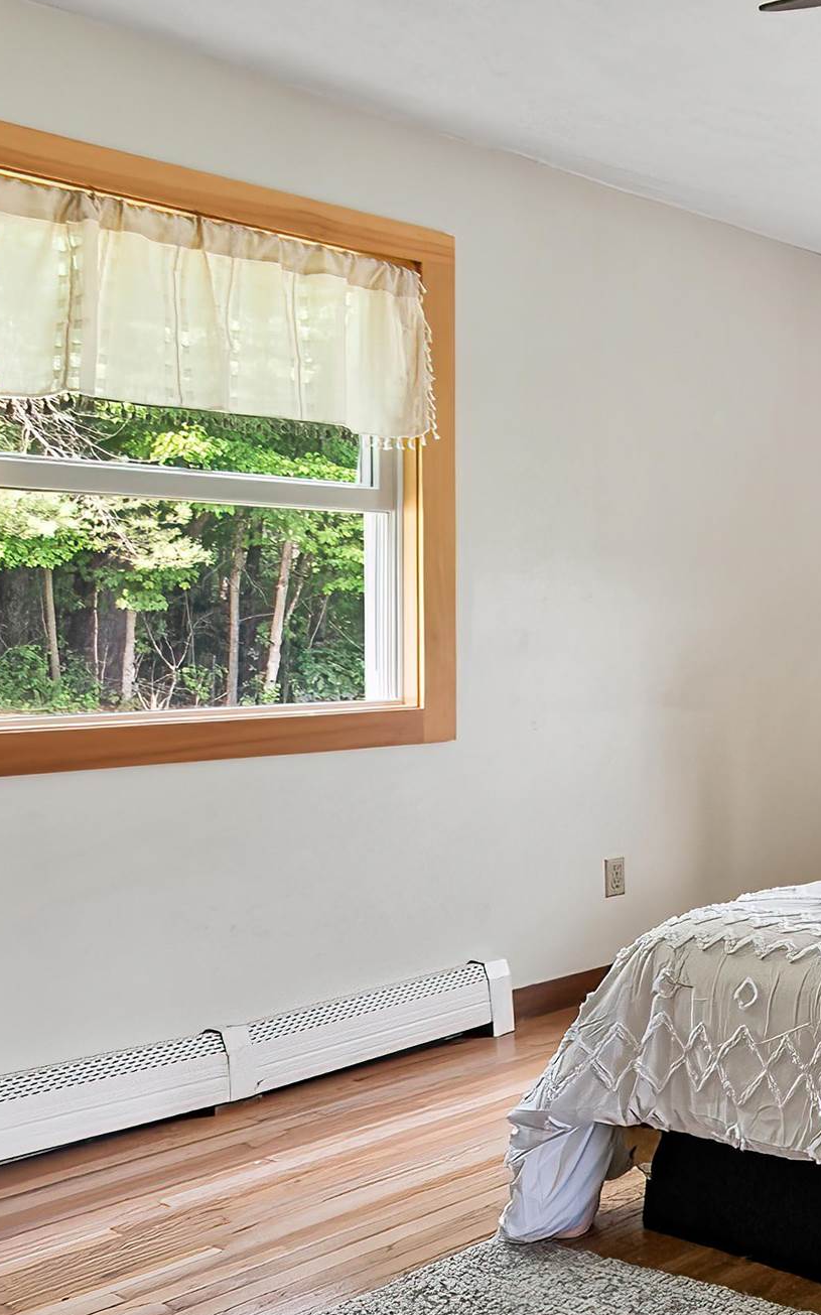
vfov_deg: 54.0
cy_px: 613
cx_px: 1197
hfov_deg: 26.6
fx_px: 1290
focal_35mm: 36
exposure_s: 1/13
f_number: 10
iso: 400
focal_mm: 10
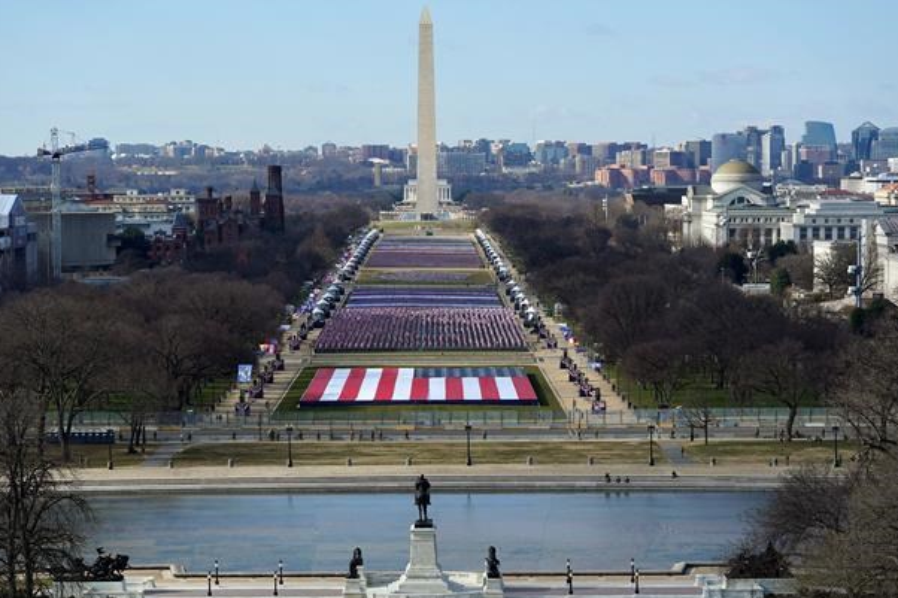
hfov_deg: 18.9
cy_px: 320
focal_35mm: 108
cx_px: 427
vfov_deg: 12.7
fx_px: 2693
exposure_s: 1/1000
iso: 200
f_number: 7.1
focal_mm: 100
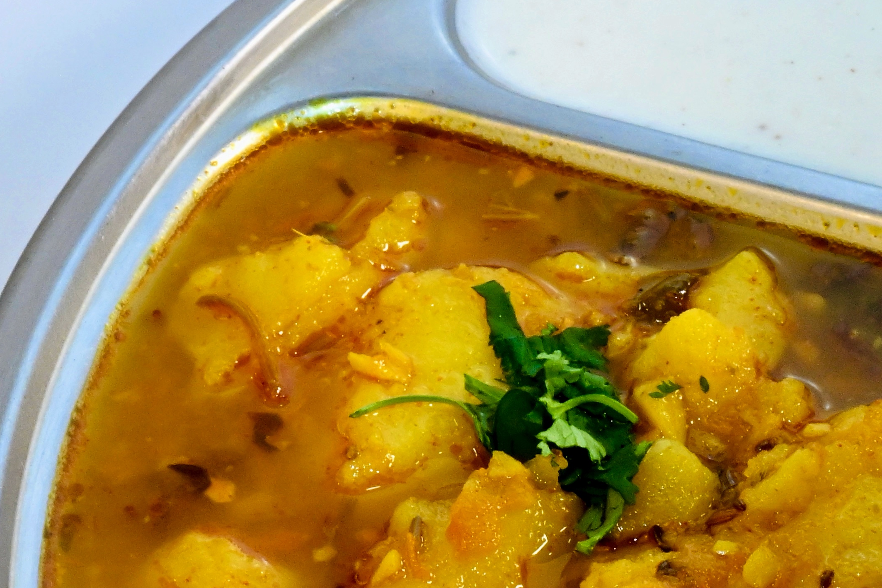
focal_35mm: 291
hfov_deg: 7.0
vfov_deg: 4.7
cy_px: 541
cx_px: 1264
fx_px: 7129
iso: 1800
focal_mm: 75
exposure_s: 1/80
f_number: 20
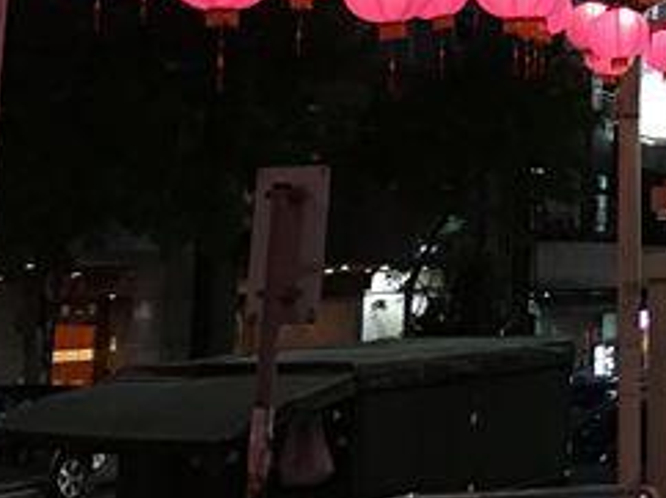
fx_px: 1845
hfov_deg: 18.1
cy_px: -173
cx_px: 1018
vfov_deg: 14.6
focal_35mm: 96
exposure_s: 1/10
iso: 100
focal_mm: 4.15
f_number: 2.2
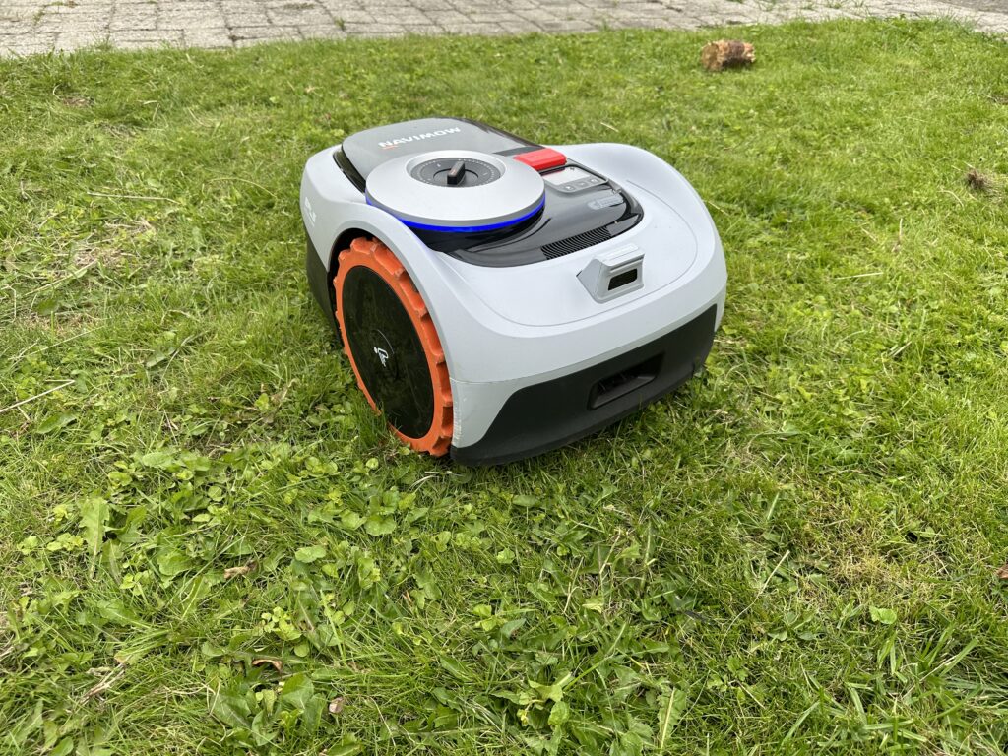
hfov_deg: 71.6
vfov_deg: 56.8
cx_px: 504
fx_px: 699
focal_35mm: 24
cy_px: 378
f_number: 1.78
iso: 80
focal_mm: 6.86
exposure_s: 1/903
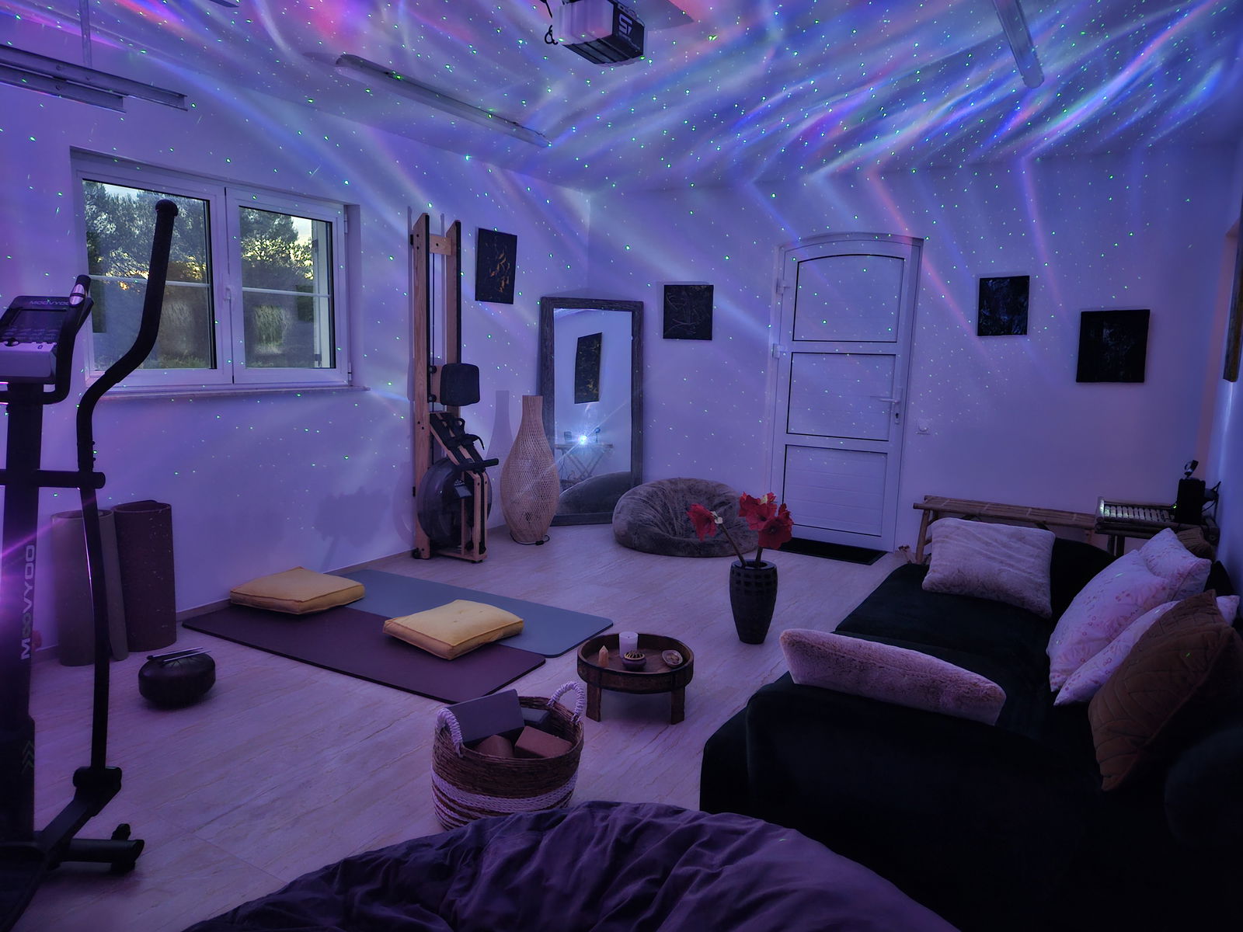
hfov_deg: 73.9
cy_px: 466
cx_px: 622
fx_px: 826
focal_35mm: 23
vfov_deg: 58.9
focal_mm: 5.4
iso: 1000
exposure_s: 1/17
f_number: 1.8
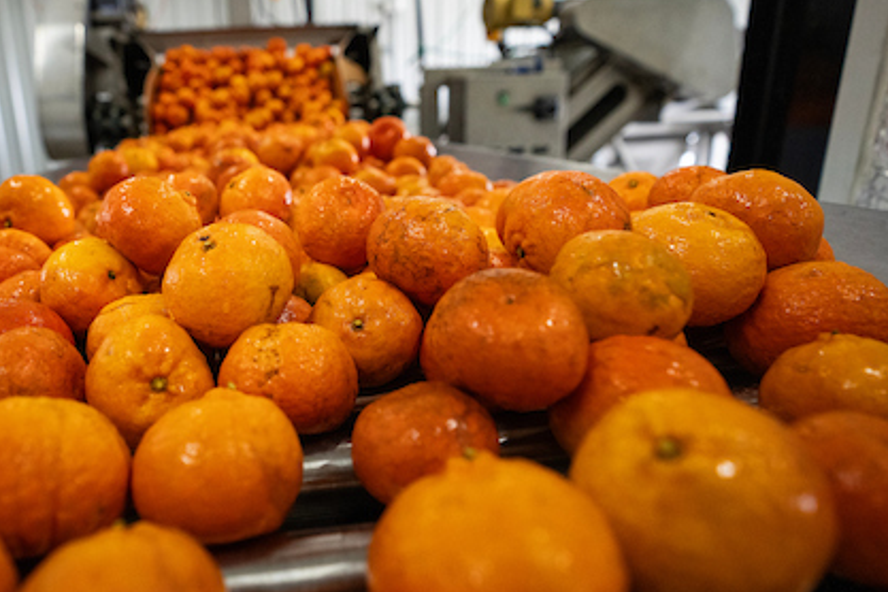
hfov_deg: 74.0
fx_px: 567
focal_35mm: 23
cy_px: 294
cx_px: 305
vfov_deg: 55.1
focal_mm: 16
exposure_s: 1/640
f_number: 2.8
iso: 3200
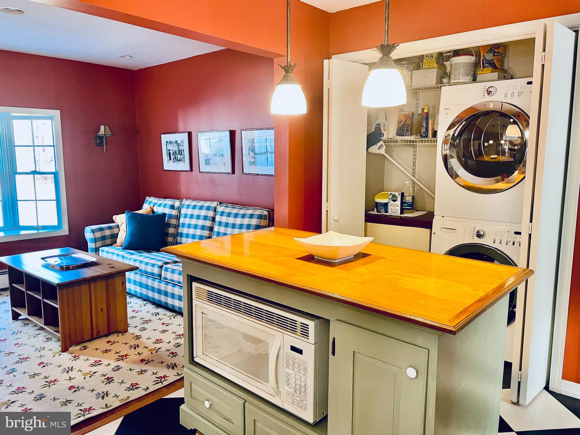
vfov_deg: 53.1
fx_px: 436
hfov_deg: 67.3
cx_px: 290
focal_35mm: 26
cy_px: 218
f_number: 1.6
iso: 160
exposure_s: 1/60
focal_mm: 4.2
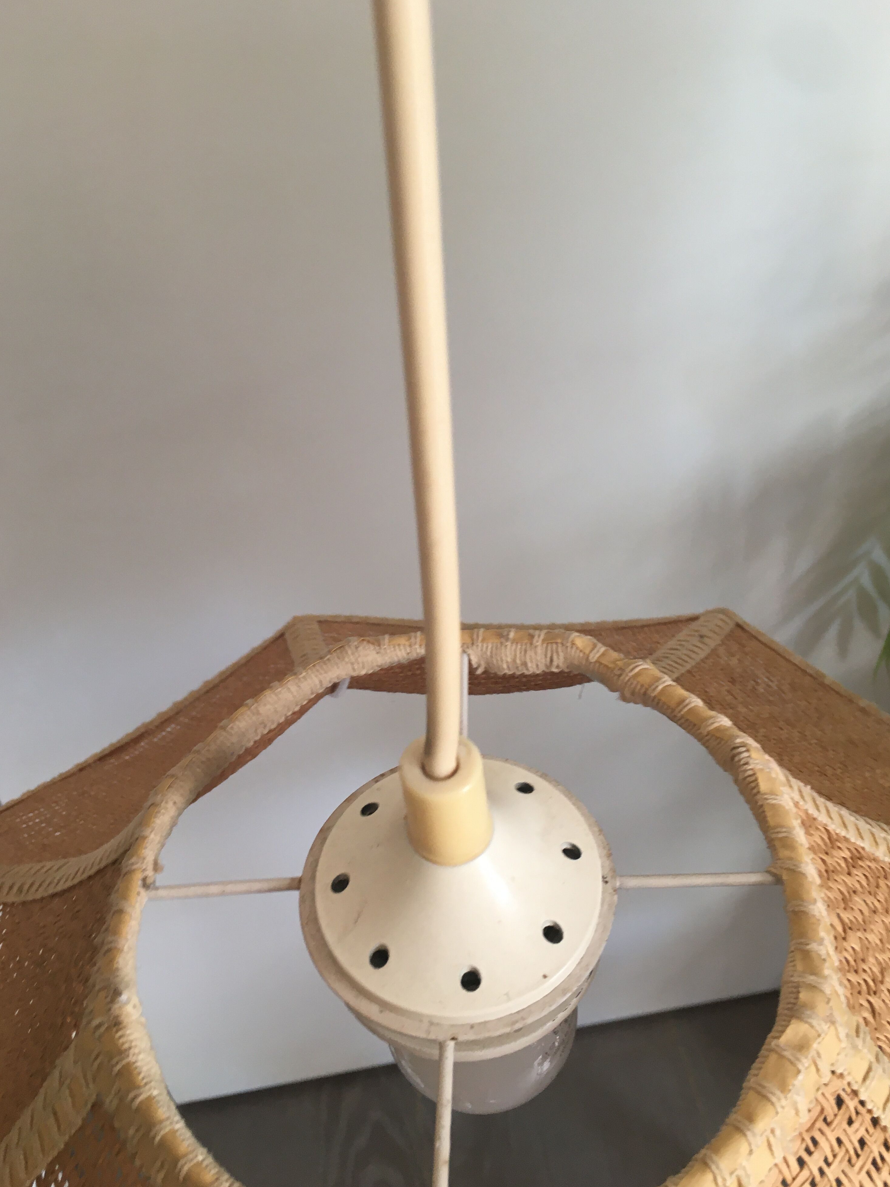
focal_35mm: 30
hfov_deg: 46.8
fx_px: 1029
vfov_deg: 60.0
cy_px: 590
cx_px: 440
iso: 64
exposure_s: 1/33
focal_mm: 4.15
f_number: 2.2
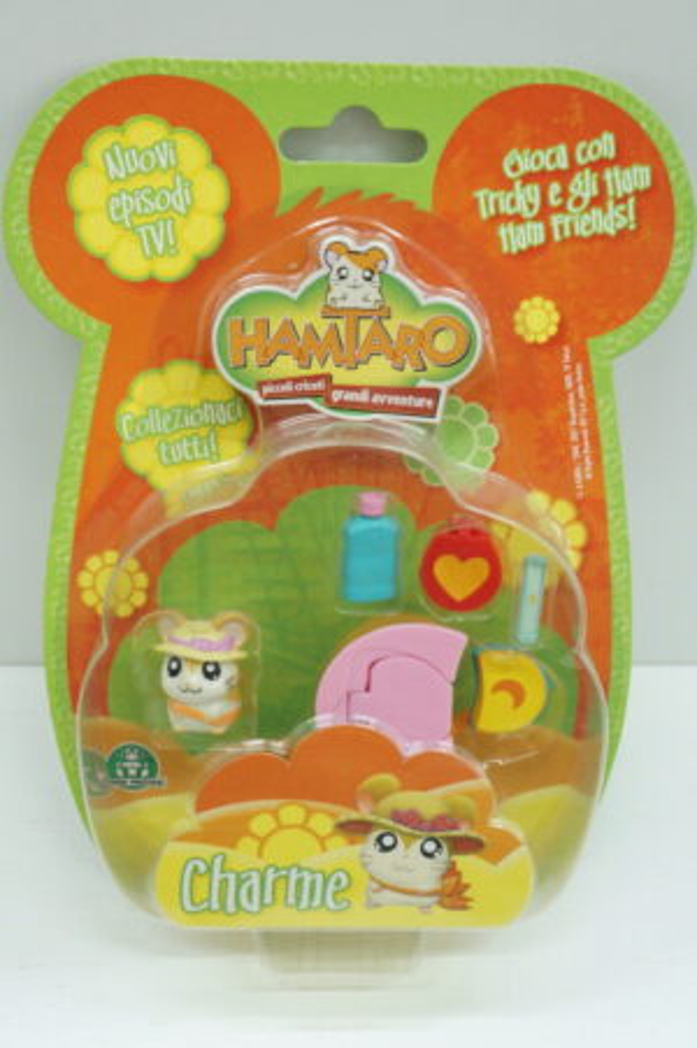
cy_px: 524
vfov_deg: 53.2
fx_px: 1047
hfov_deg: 36.8
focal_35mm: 36
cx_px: 348
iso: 2000
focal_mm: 24
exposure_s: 1/60
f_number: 5.6
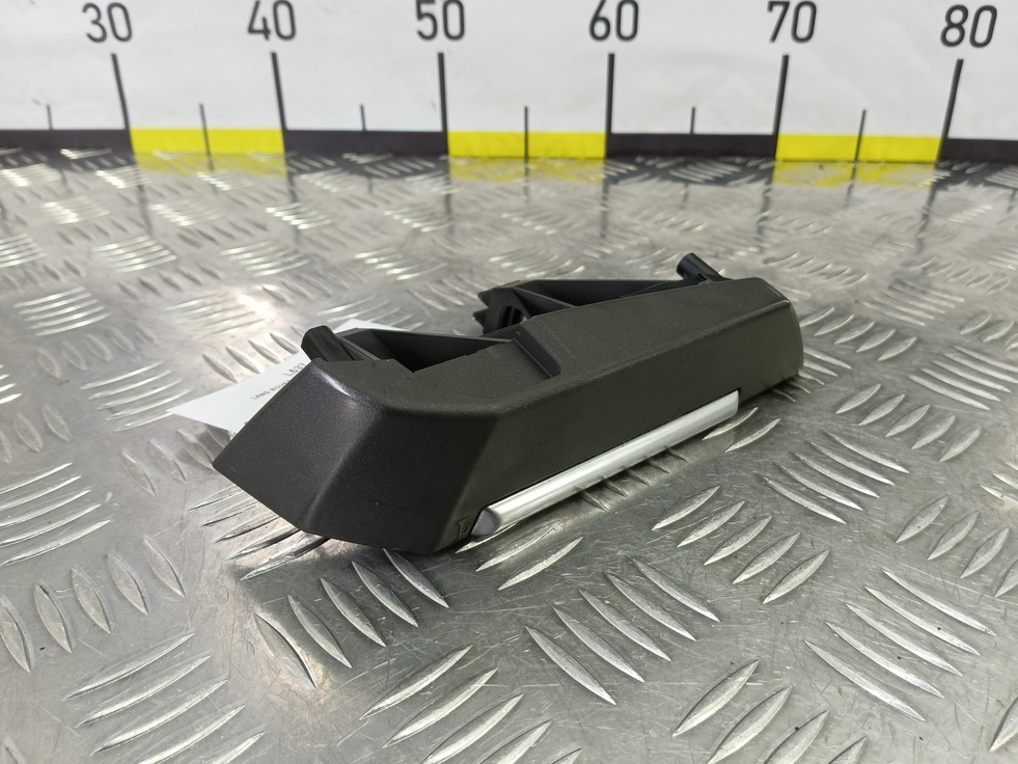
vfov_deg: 56.8
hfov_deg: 71.6
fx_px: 706
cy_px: 381
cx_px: 529
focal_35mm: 24
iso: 133
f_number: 1.6
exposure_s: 1/50
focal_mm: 4.11
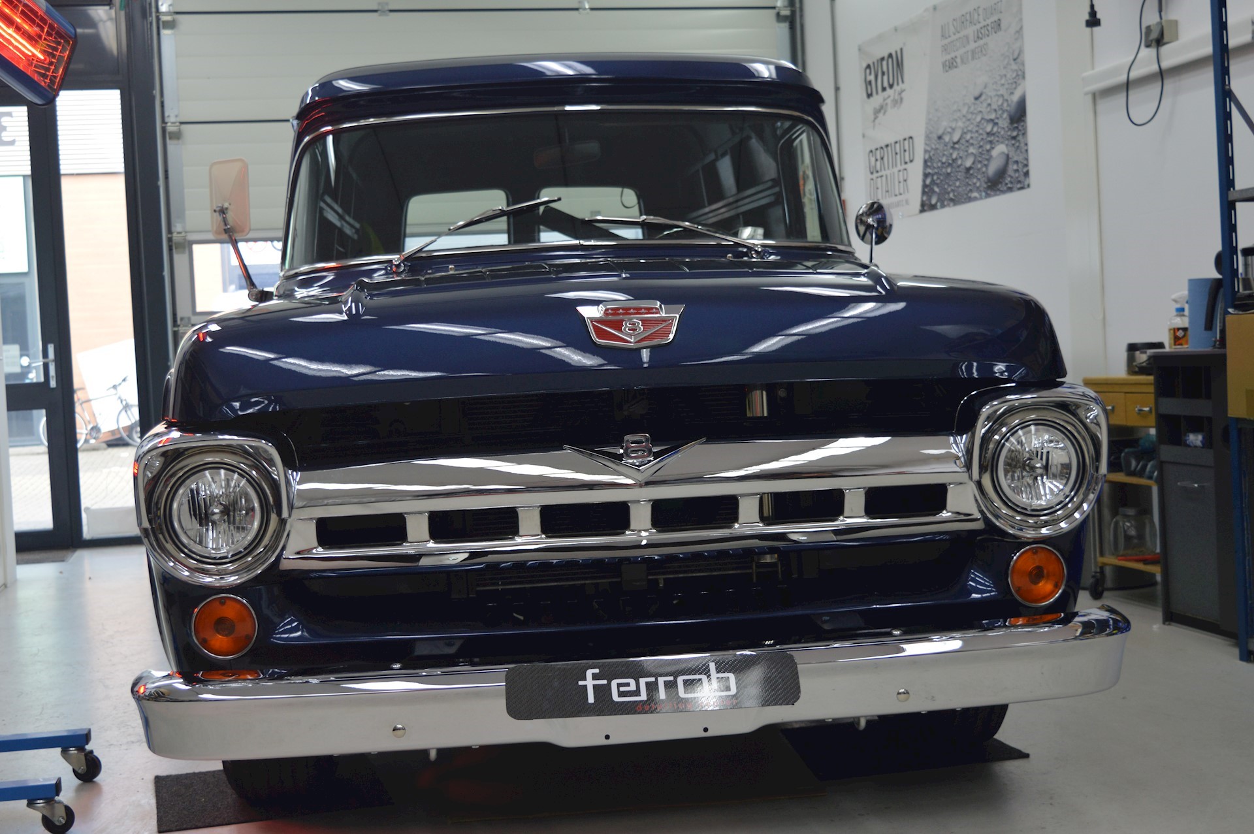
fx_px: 1671
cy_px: 417
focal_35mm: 48
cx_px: 627
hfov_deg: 41.1
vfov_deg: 28.0
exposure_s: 1/60
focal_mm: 32
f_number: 5
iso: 400
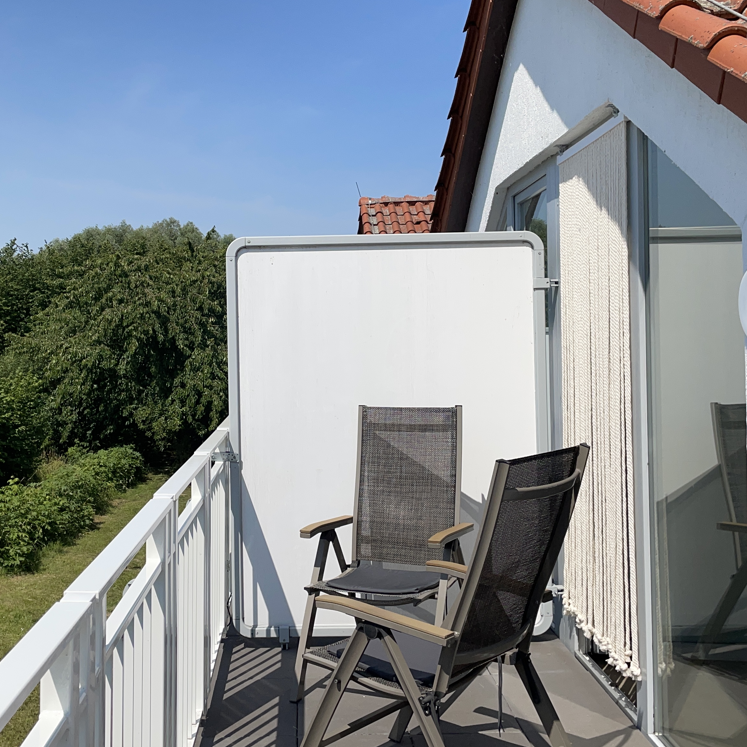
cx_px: 280
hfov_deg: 41.6
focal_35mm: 40
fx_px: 977
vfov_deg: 41.8
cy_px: 340
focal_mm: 4.2
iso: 32
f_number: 1.6
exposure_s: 1/6494
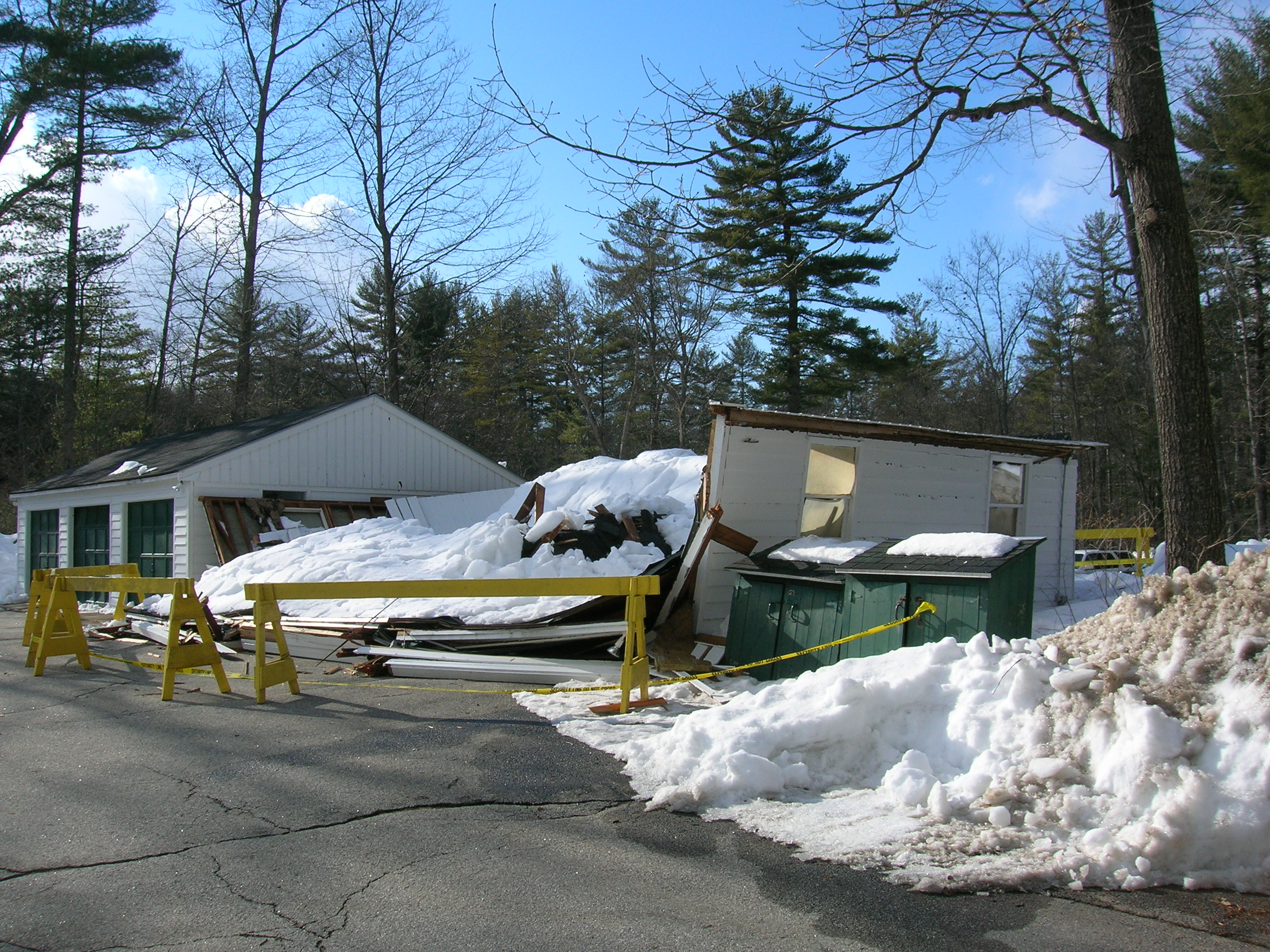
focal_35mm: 34
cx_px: 635
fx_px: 1247
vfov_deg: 41.8
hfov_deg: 54.0
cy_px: 476
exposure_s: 1/414
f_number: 4.9
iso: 50
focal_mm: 5.7
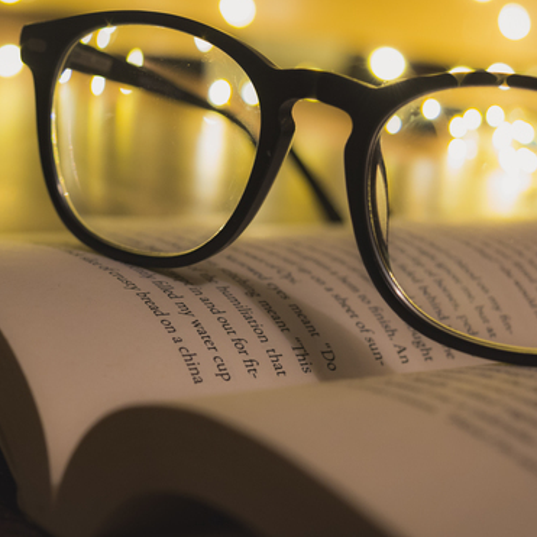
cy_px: 259
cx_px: 279
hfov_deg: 18.7
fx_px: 1627
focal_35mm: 93
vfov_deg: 18.7
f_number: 5
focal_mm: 45
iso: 800
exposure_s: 1/10
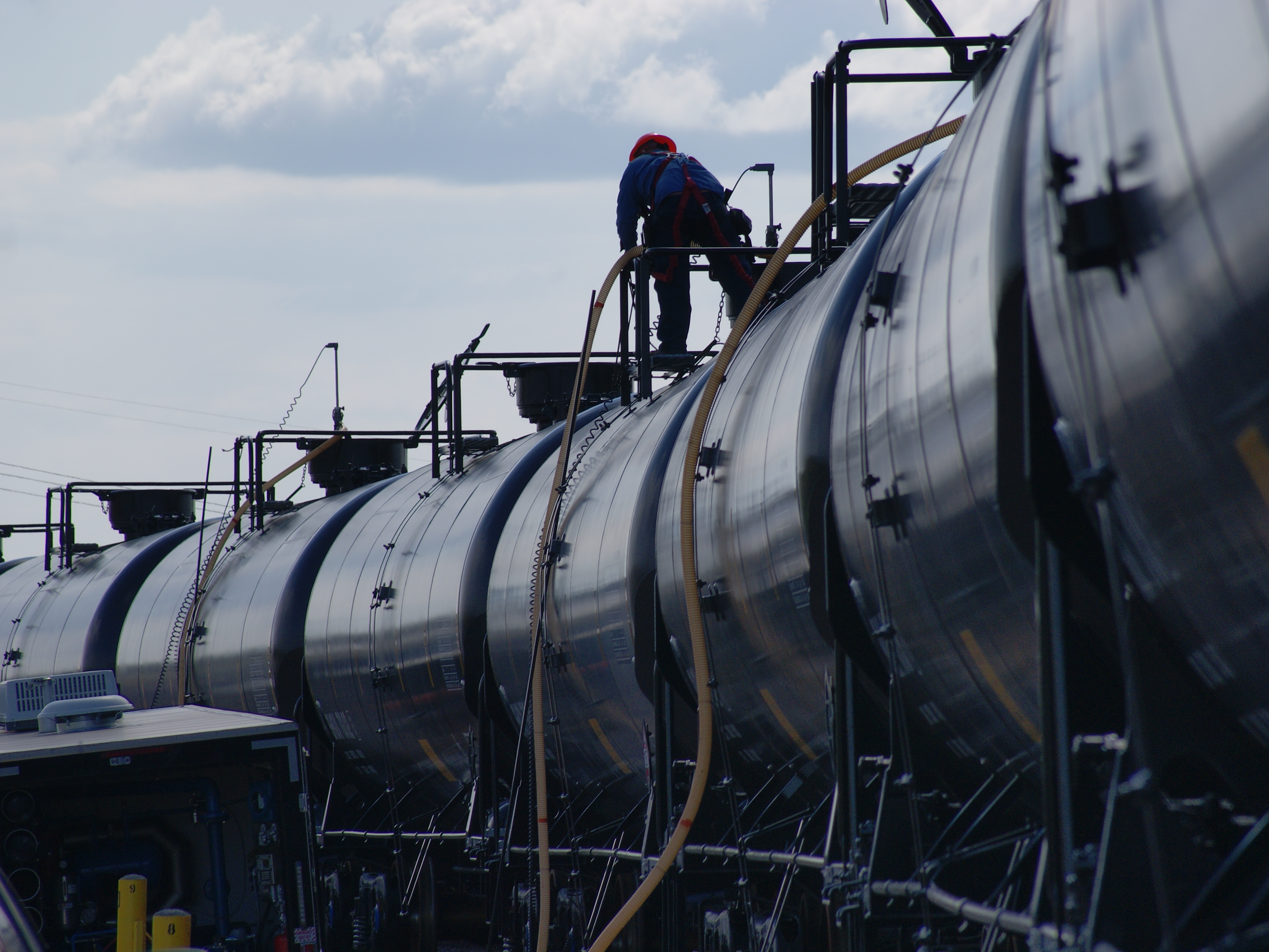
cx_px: 685
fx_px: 11879
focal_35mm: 324
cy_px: 476
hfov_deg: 6.1
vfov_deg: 4.6
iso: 100
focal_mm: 200
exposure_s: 1/500
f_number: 10
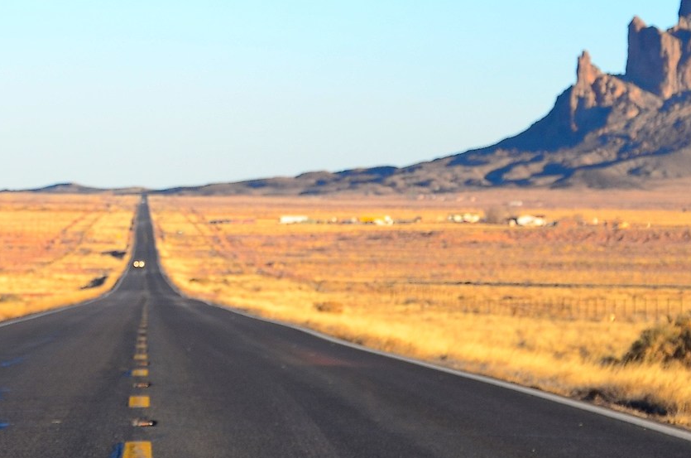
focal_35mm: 250
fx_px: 4789
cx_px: 50
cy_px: 34
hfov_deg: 8.2
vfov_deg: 5.5
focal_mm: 58
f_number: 5
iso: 100
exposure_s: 1/200
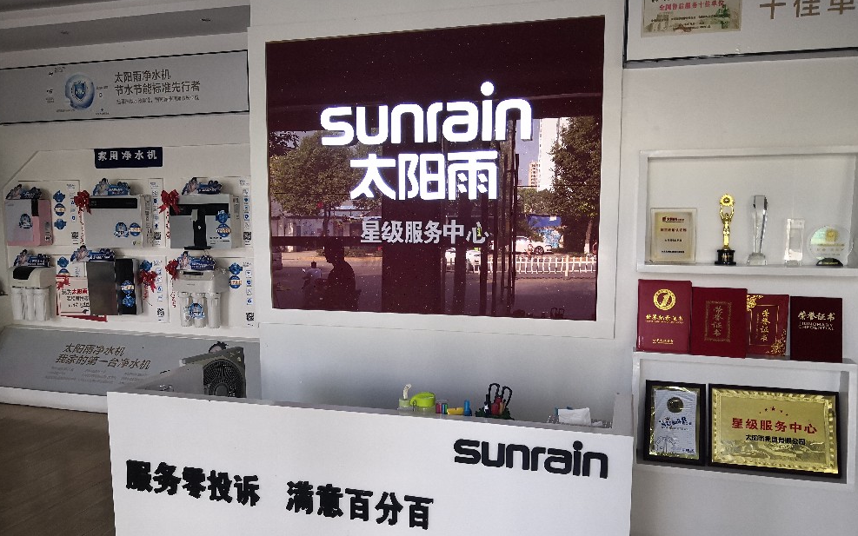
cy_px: 300
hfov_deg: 64.6
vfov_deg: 43.1
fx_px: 678
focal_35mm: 29
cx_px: 426
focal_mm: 3.95
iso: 100
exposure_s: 1/100
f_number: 1.8
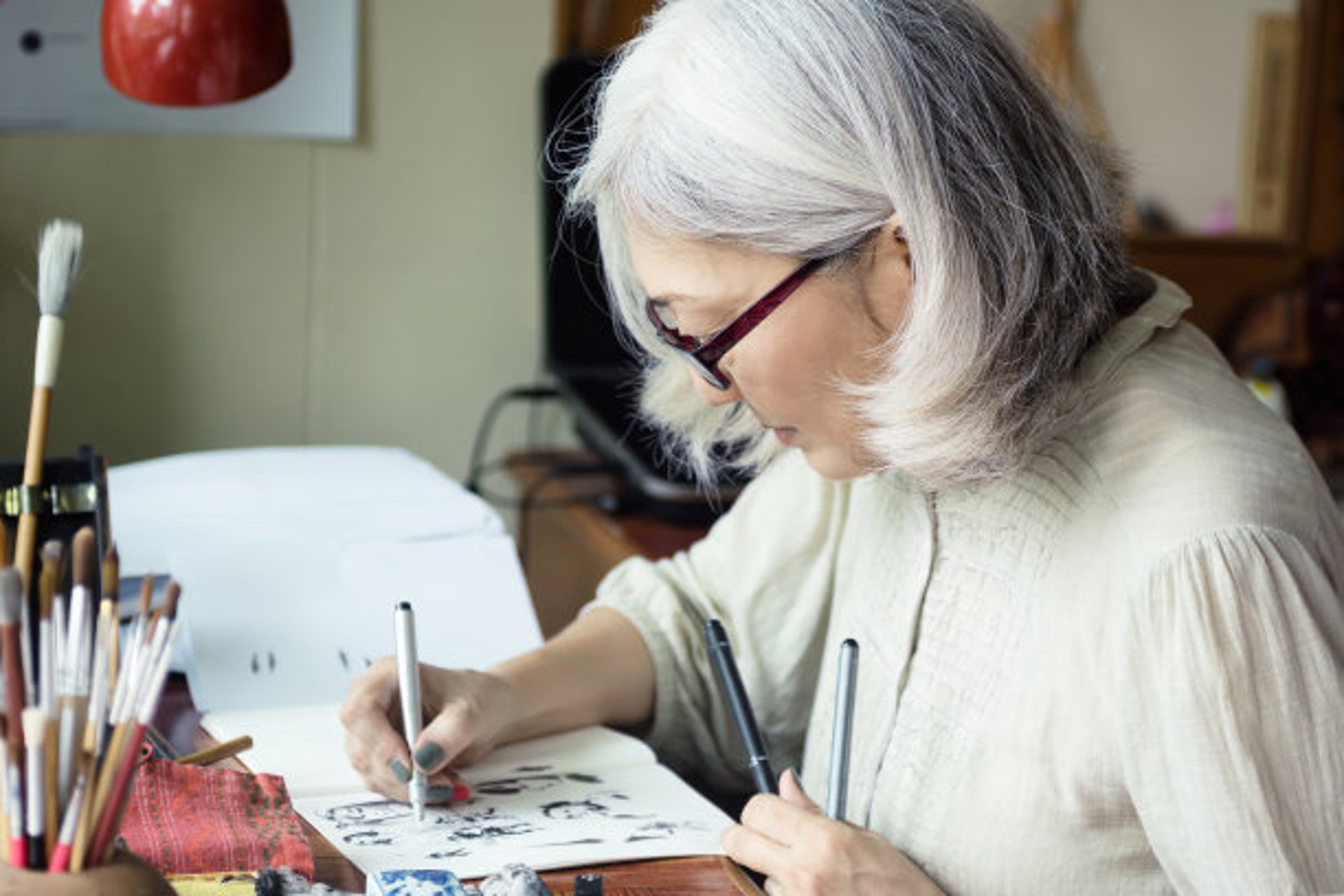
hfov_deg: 27.0
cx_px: 672
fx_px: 2800
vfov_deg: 18.2
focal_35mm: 75
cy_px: 448
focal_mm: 50
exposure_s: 1/125
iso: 200
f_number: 2.8
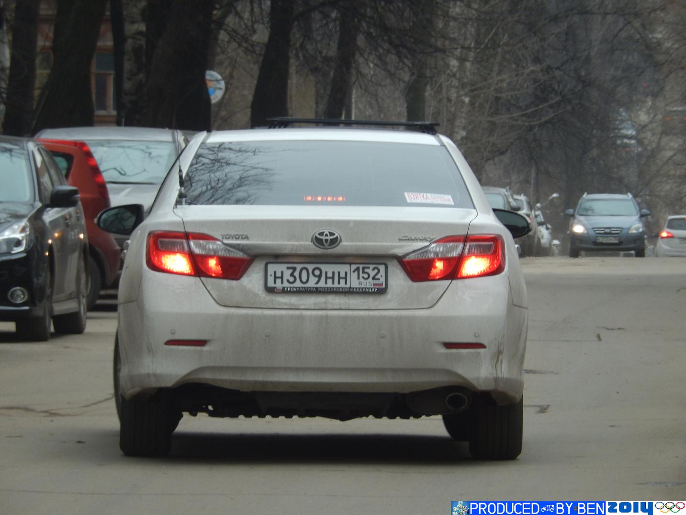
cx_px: 343
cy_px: 258
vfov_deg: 3.5
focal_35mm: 420
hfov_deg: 4.7
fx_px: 8324
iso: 160
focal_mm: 75.4
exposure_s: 1/60
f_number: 6.2
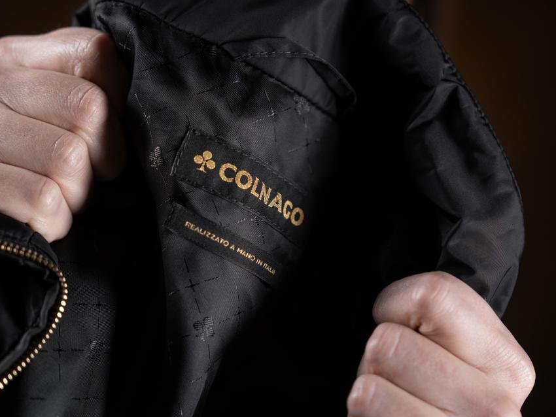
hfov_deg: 25.7
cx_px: 277
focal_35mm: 76
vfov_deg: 19.4
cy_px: 208
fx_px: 1221
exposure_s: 1/160
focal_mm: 70
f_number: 2.8
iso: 250
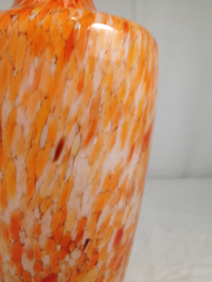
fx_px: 286
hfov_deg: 40.7
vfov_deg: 52.6
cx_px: 106
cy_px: 141
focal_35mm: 35
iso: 50
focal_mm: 4.28
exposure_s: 1/25
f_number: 2.4
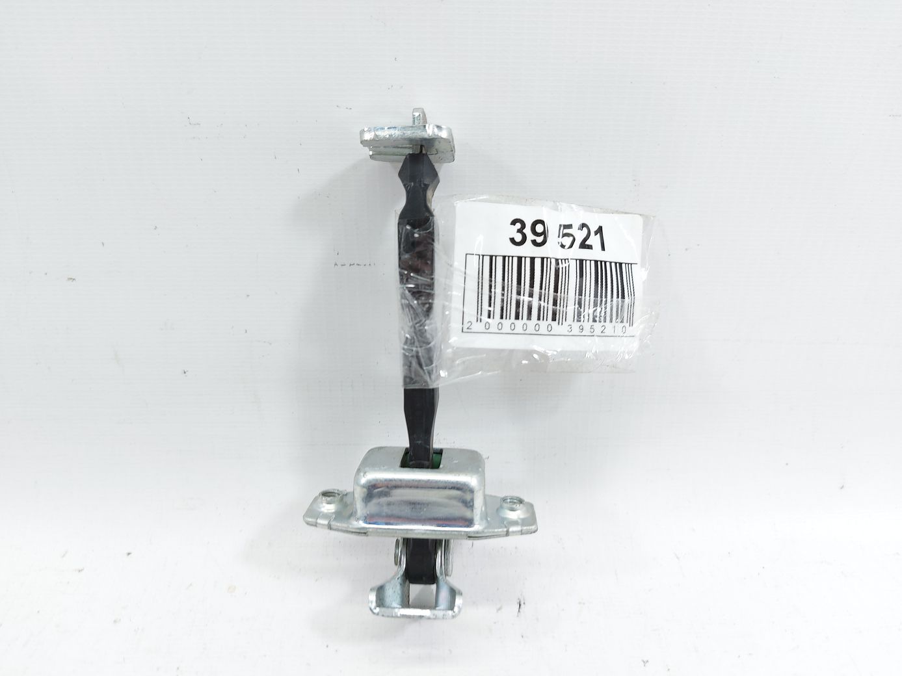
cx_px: 451
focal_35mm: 24
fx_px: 625
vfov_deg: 56.8
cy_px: 338
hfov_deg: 71.6
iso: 50
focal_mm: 5.23
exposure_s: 1/50
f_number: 1.8
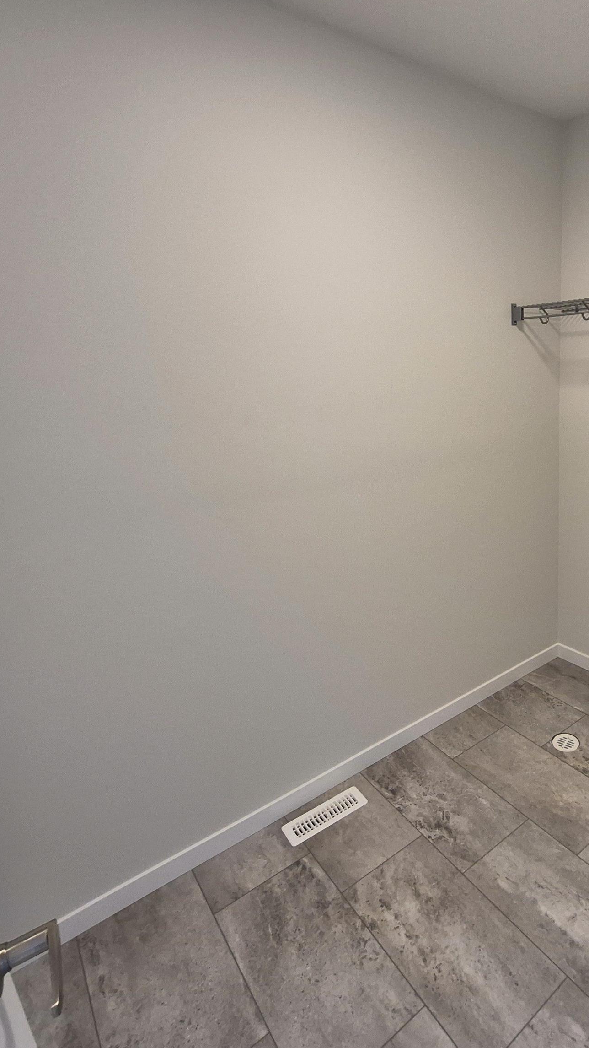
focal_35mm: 19
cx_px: 479
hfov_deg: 54.0
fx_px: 528
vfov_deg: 89.6
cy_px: 523
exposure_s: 1/60
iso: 200
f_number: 2.2
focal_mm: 1.74
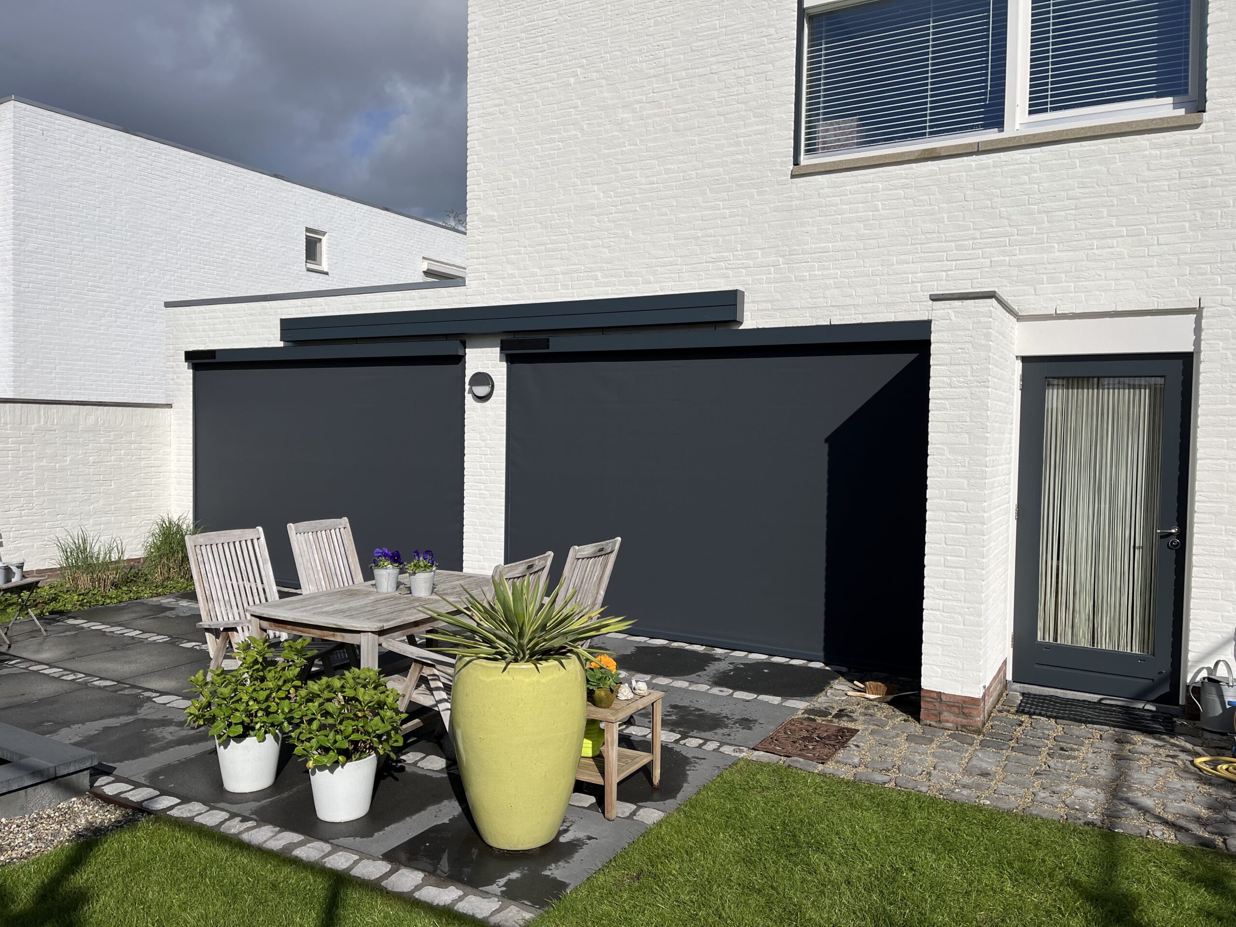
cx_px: 618
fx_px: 928
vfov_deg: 53.1
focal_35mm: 26
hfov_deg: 67.3
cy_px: 464
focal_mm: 5.1
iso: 50
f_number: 1.6
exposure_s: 1/7353
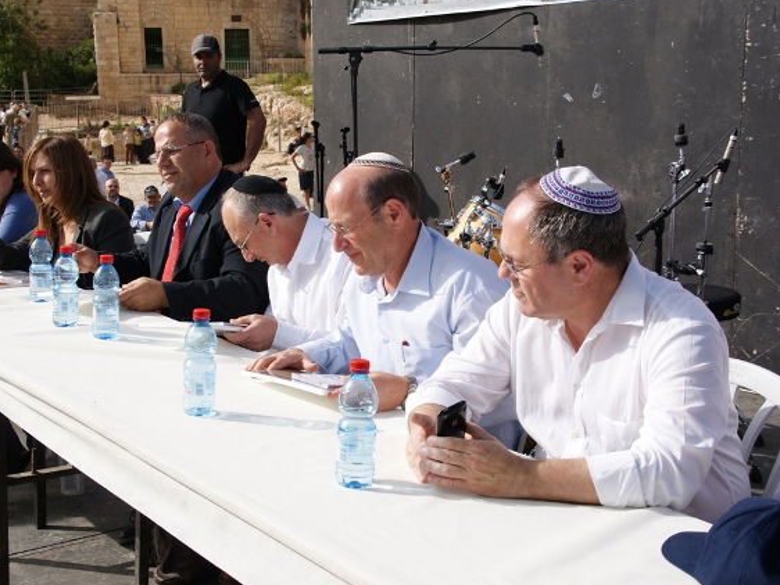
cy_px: 291
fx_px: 1037
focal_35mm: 46
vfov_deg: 31.5
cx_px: 339
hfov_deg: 41.1
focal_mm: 28
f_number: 9
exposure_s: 1/320
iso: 100
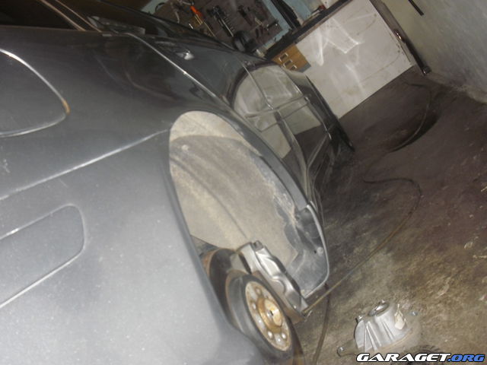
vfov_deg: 37.7
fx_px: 535
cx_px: 244
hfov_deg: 49.0
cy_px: 182
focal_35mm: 38
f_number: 2.8
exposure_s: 1/60
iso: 200
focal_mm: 6.2
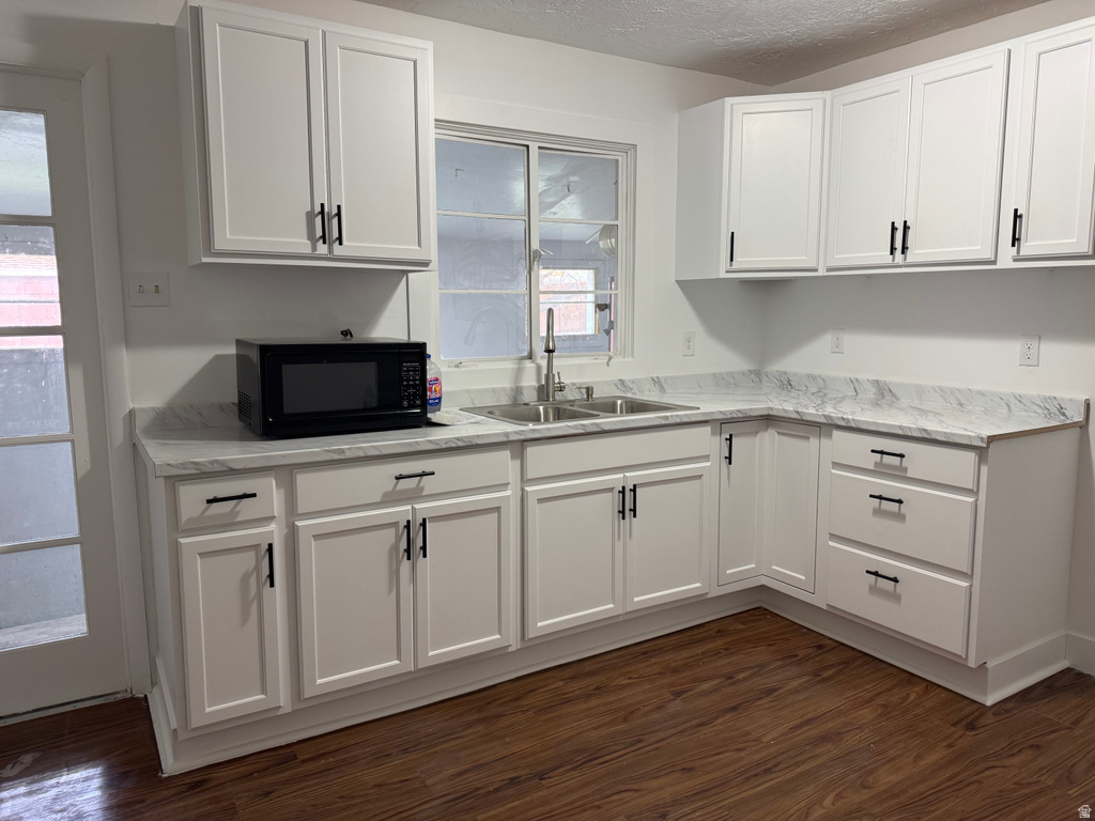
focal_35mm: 24
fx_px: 759
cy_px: 410
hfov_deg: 71.6
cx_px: 548
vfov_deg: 56.8
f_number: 1.78
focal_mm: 6.76
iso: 200
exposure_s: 1/120
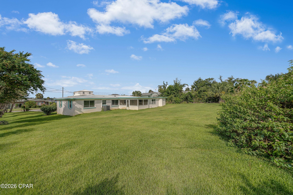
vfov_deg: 90.0
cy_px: 98
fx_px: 98
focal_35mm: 12
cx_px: 146
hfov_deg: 112.6
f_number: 5.6
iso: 100
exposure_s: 1/1250
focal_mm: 12
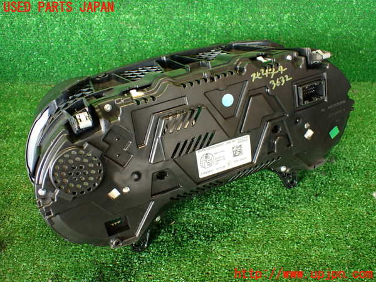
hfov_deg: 56.8
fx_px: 348
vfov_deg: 44.2
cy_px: 141
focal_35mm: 32
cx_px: 188
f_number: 2.4
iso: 250
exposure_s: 1/30
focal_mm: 5.79
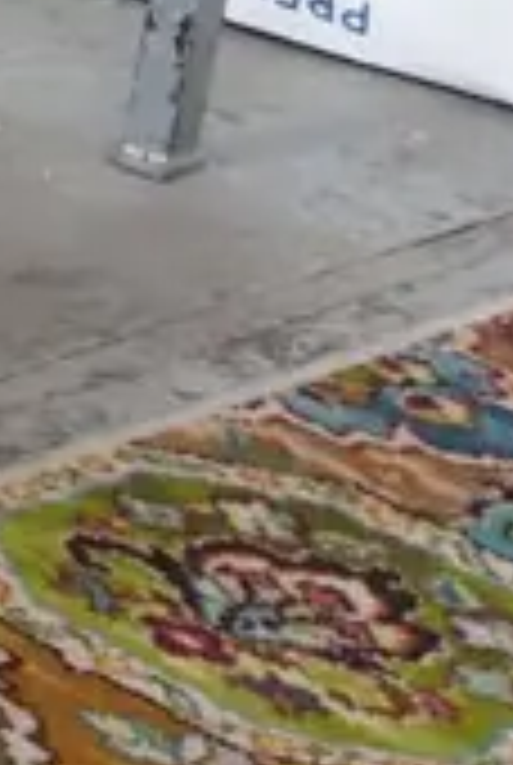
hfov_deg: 4.8
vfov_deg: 8.2
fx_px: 5322
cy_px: 315
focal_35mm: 250
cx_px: -1742
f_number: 5.6
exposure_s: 1/160
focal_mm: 20
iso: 1600
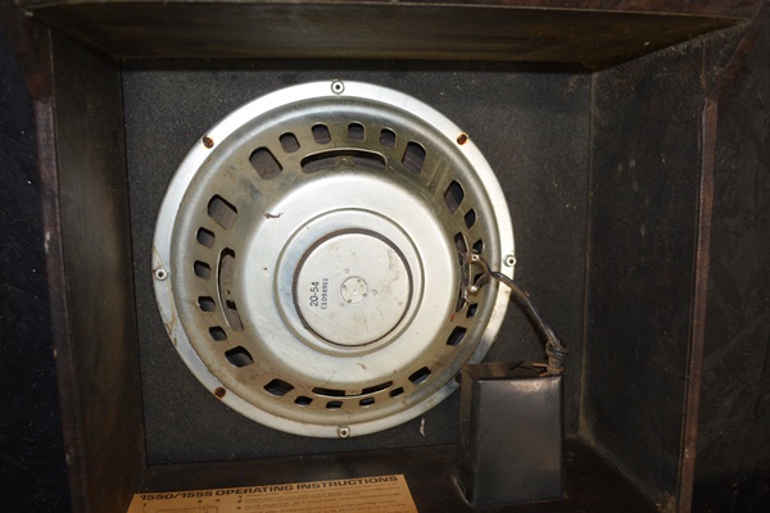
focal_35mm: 30
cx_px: 385
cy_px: 256
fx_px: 642
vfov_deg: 43.6
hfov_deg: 61.9
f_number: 3.8
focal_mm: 20
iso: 360
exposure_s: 1/60
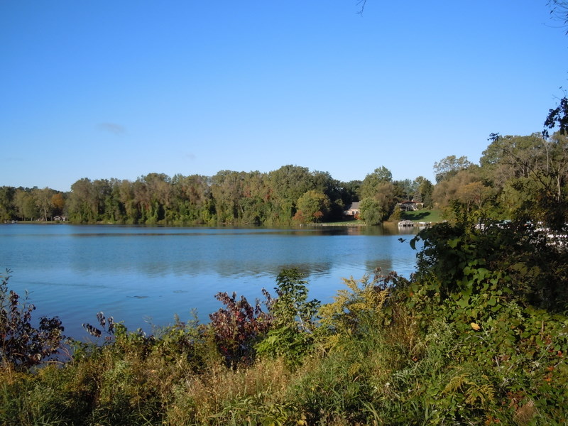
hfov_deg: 55.4
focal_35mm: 33
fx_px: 541
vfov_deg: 42.9
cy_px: 213
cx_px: 284
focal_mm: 5.9
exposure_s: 1/640
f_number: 4
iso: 100
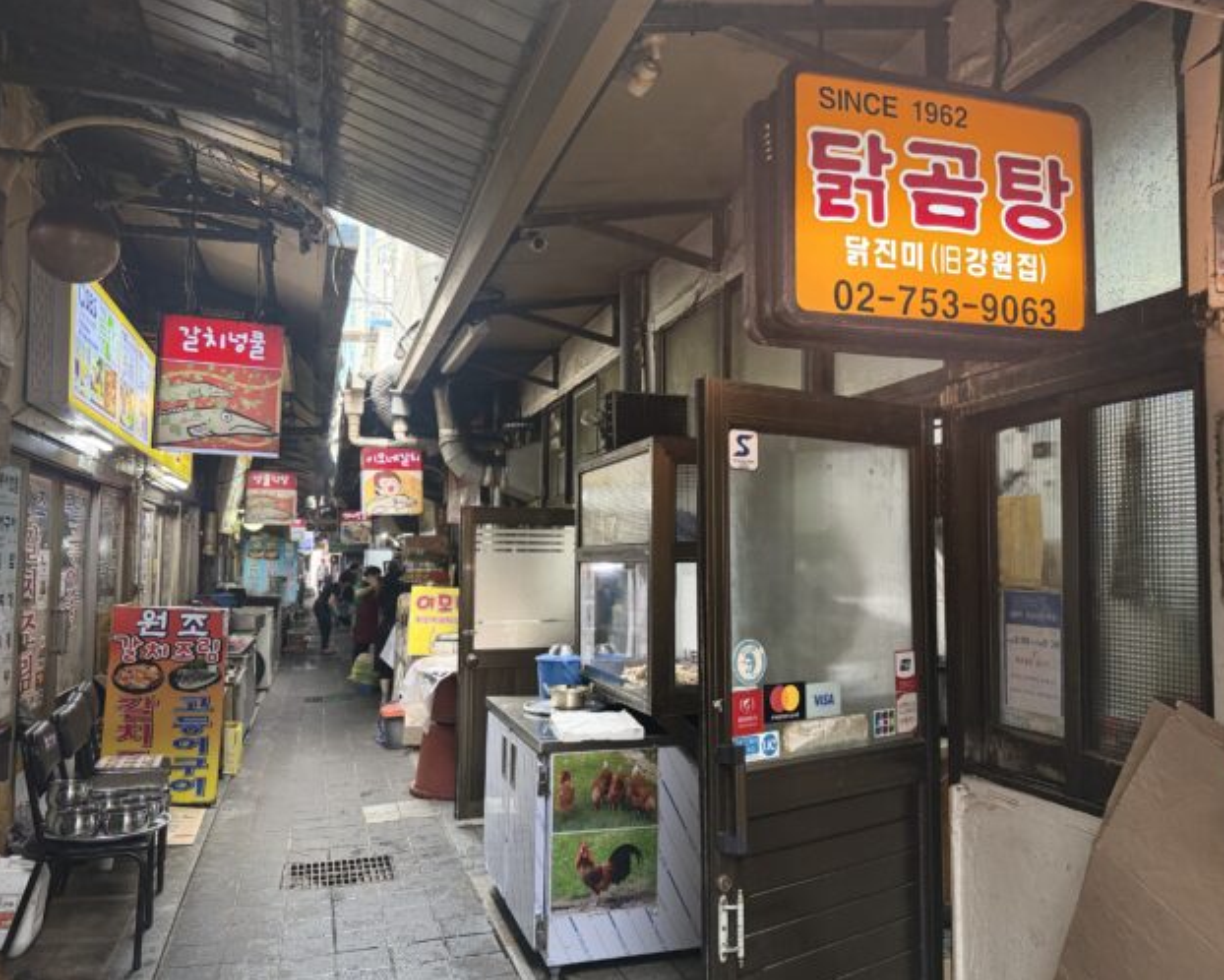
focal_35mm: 26
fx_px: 942
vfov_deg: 54.9
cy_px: 502
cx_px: 630
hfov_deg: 66.0
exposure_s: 1/122
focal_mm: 6.76
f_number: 1.78
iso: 200
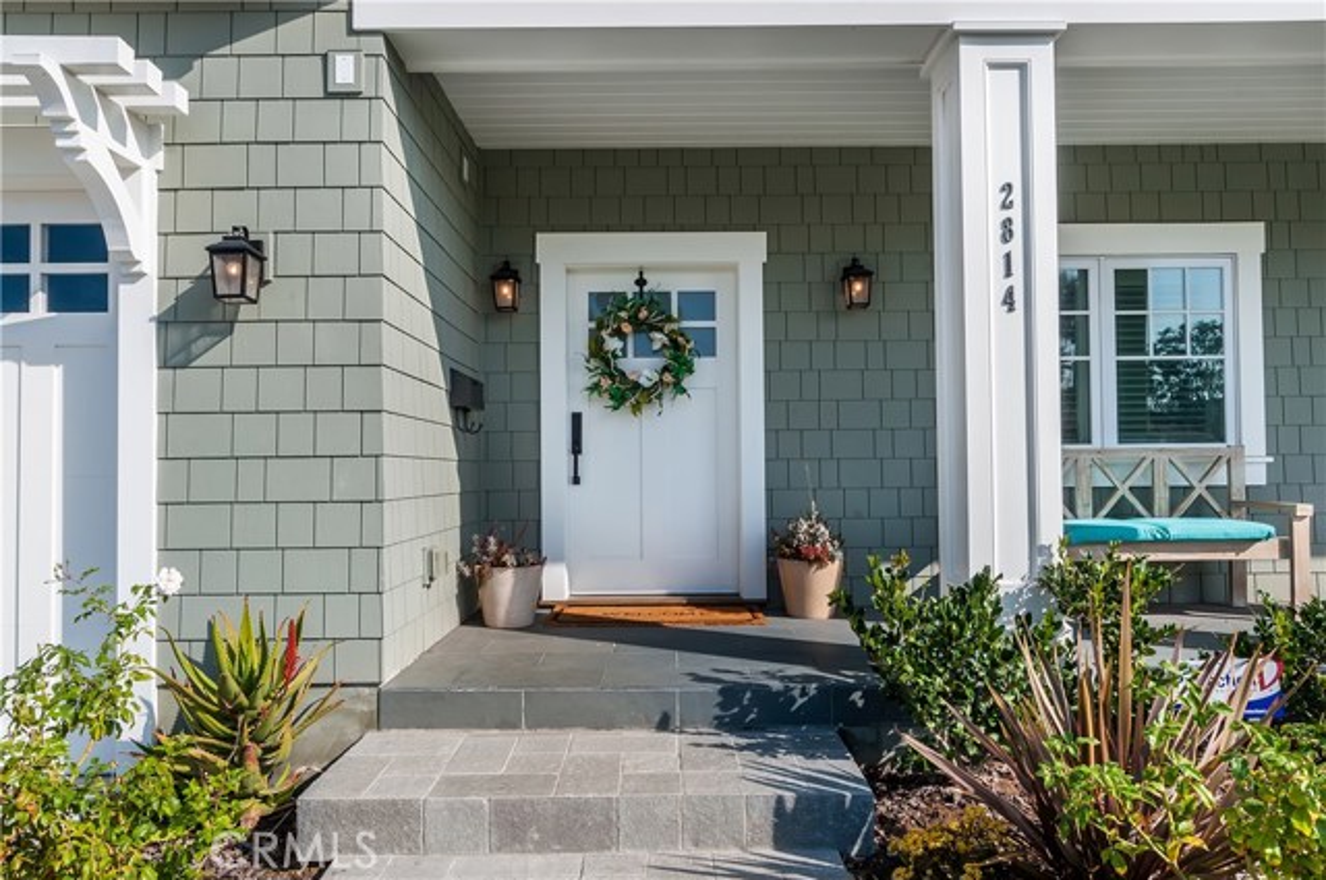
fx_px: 828
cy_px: 440
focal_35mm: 22
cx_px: 663
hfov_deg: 77.4
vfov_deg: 56.0
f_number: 18
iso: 200
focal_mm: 15
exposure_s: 1/125
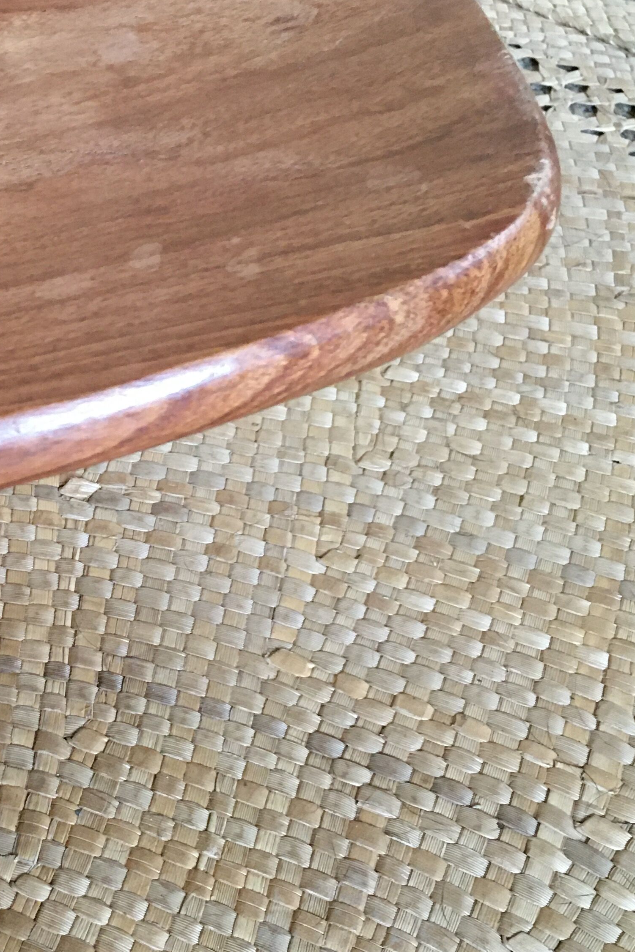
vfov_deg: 36.9
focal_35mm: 54
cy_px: 499
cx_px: 60
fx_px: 1429
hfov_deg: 24.3
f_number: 2.2
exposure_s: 1/33
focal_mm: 4.15
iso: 200
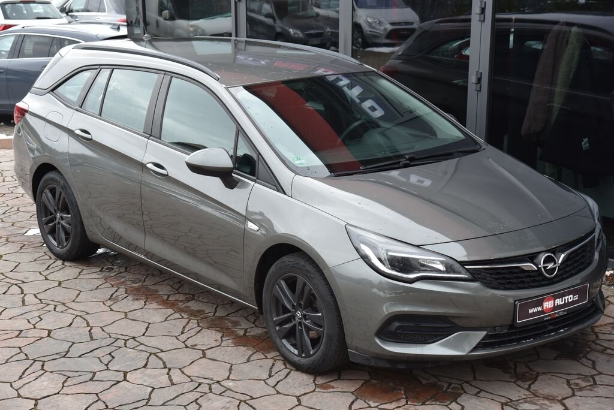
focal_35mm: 66
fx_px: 1126
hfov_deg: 30.5
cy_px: 205
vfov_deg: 20.6
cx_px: 307
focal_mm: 66
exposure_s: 1/200
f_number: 7.1
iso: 500
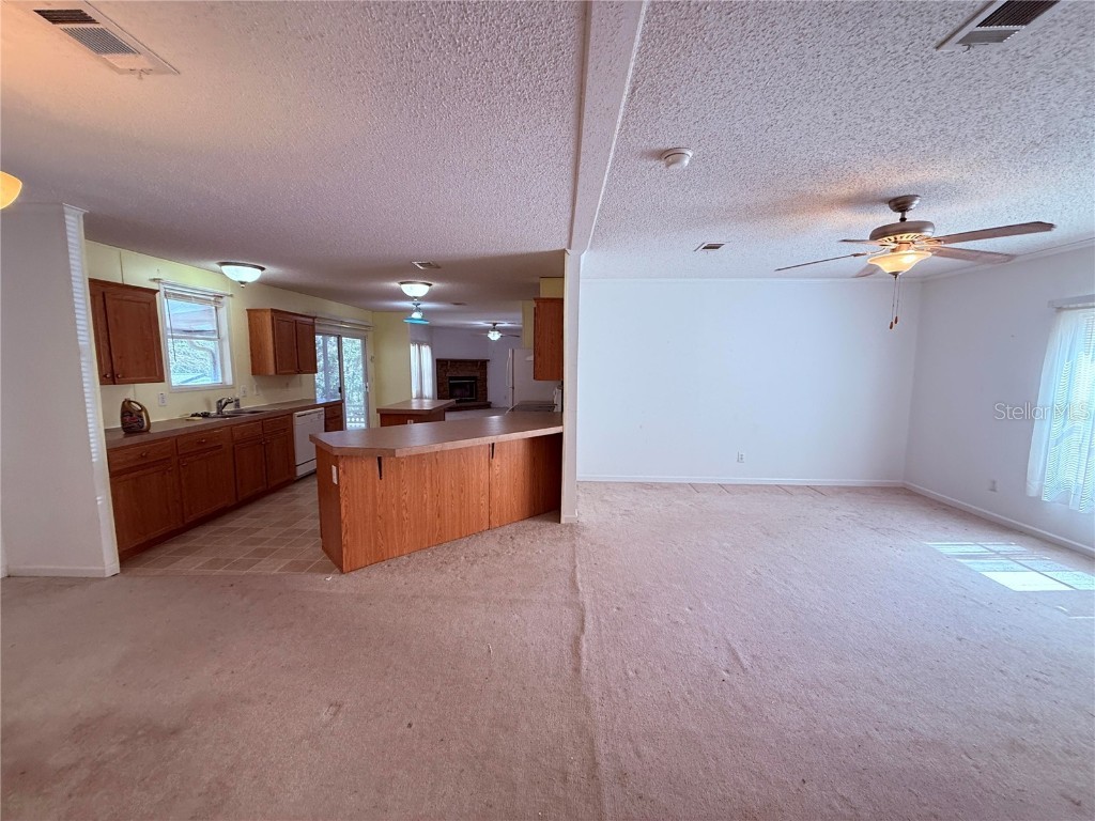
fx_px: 443
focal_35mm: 14
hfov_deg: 102.1
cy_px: 410
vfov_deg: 85.7
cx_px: 548
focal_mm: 2.22
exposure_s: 1/120
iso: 200
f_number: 2.2
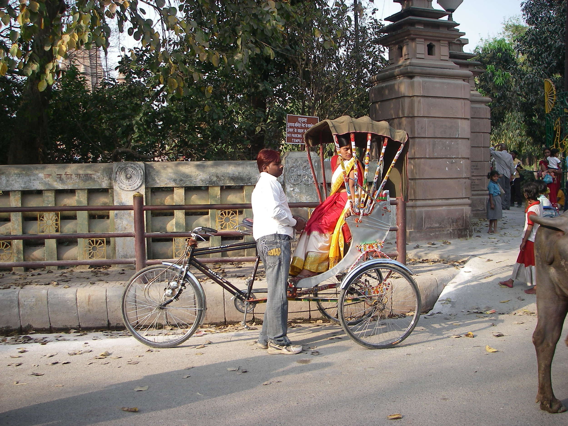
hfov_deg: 49.0
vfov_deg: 37.7
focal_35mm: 38
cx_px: 284
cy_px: 213
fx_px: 624
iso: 64
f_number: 3.3
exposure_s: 1/200
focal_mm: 6.3
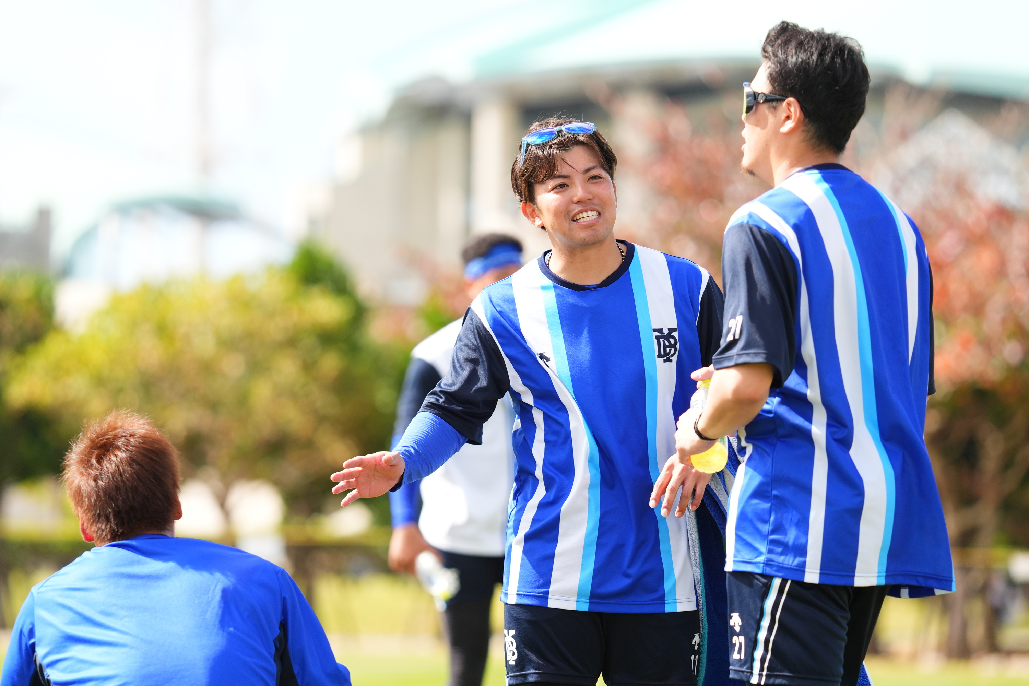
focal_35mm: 362
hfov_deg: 5.7
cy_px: 343
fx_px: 10346
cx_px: 514
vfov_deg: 3.8
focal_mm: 362
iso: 1000
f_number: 6.3
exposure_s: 1/1600
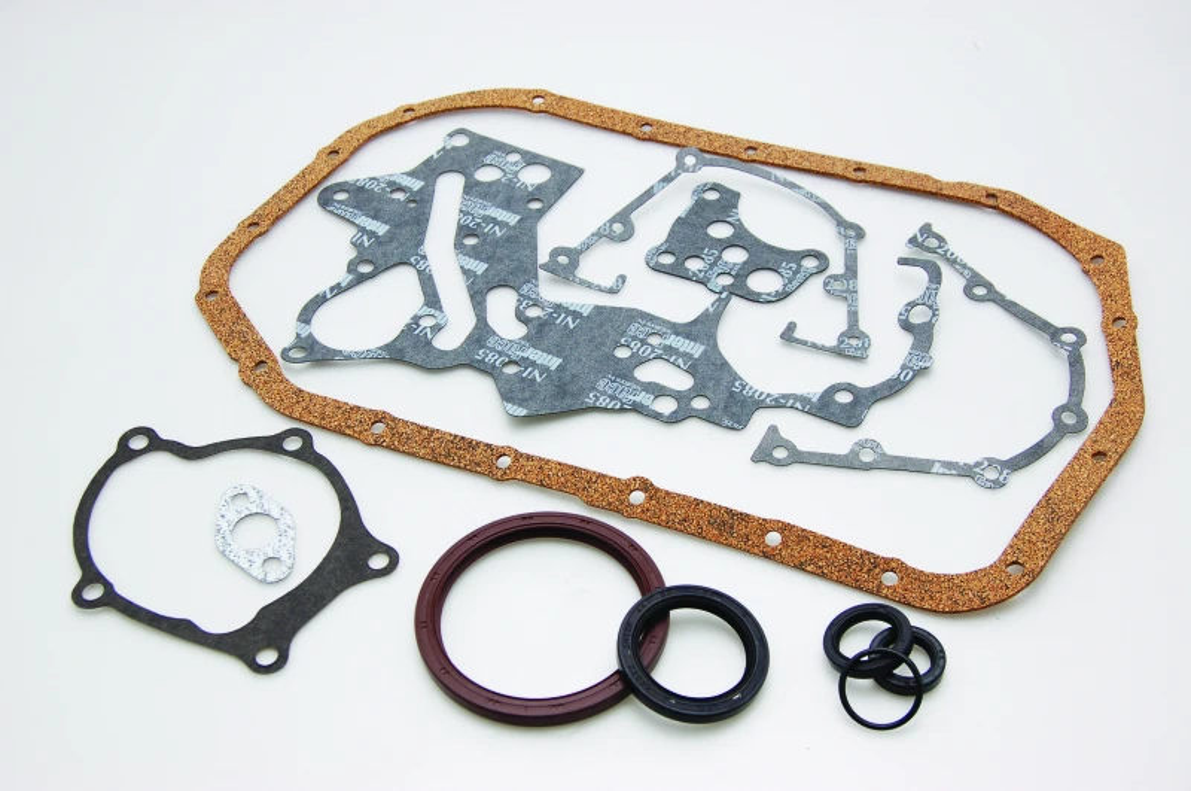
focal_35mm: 48
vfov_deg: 28.0
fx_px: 1586
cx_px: 596
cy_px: 396
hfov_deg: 41.2
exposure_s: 1/125
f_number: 7.1
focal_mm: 32
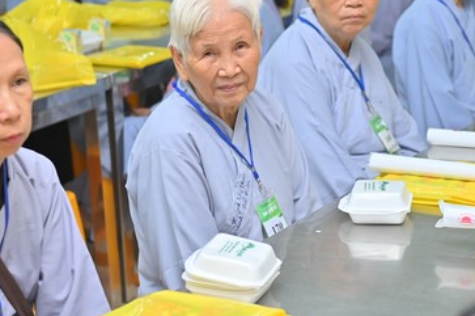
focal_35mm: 104
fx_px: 1370
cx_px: 297
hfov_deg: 19.6
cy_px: 142
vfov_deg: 13.1
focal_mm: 58
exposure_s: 1/160
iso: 640
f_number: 3.2
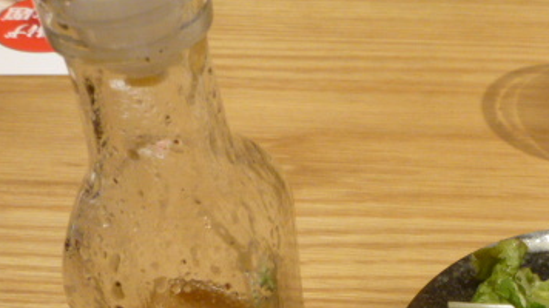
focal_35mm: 49
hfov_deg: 41.3
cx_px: 387
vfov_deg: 23.0
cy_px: 334
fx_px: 713
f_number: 3.1
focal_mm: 4.5
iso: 400
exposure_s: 1/40
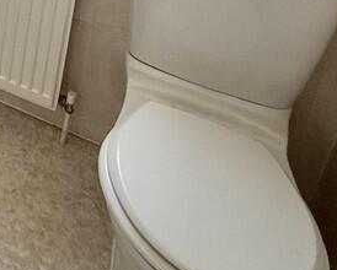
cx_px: -145
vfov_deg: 23.0
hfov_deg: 27.5
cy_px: -155
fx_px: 509
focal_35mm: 51
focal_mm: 2.22
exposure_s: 1/171
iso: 64
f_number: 2.2
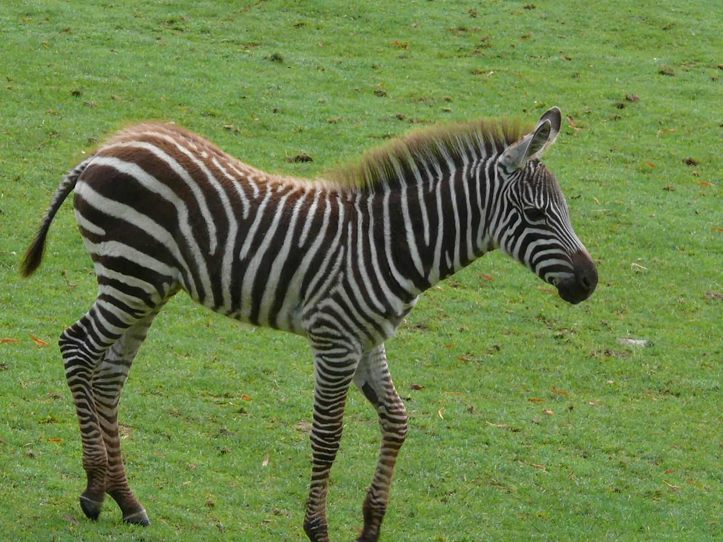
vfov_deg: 4.4
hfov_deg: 5.8
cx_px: 362
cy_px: 271
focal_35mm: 340
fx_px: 7101
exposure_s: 1/250
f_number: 5.6
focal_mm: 40.4
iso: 100
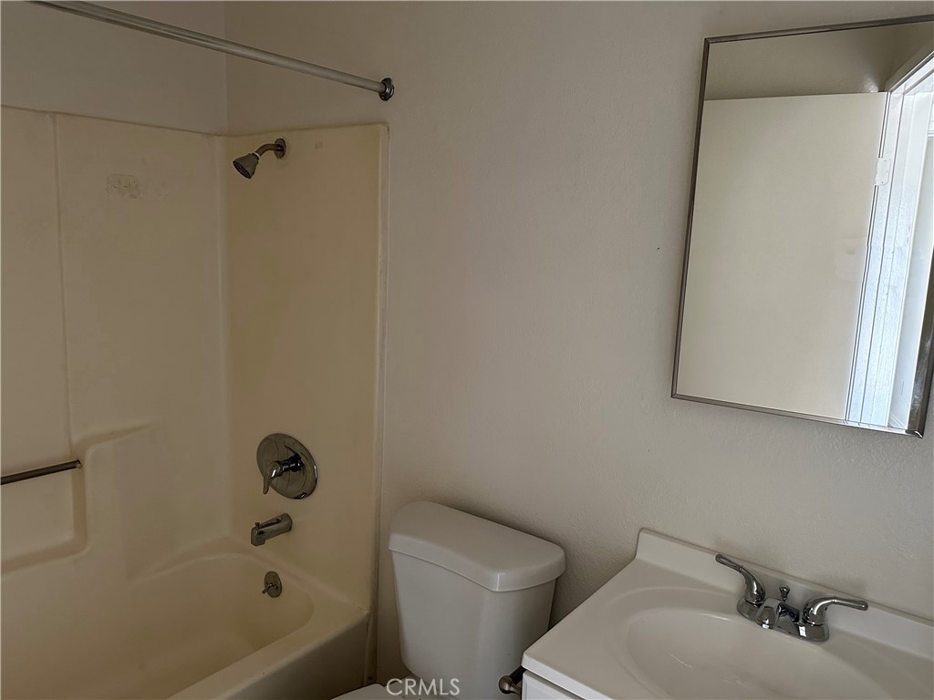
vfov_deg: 56.8
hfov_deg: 71.6
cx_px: 467
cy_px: 350
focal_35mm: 24
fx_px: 648
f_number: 1.8
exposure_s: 1/60
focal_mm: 6.9
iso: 400
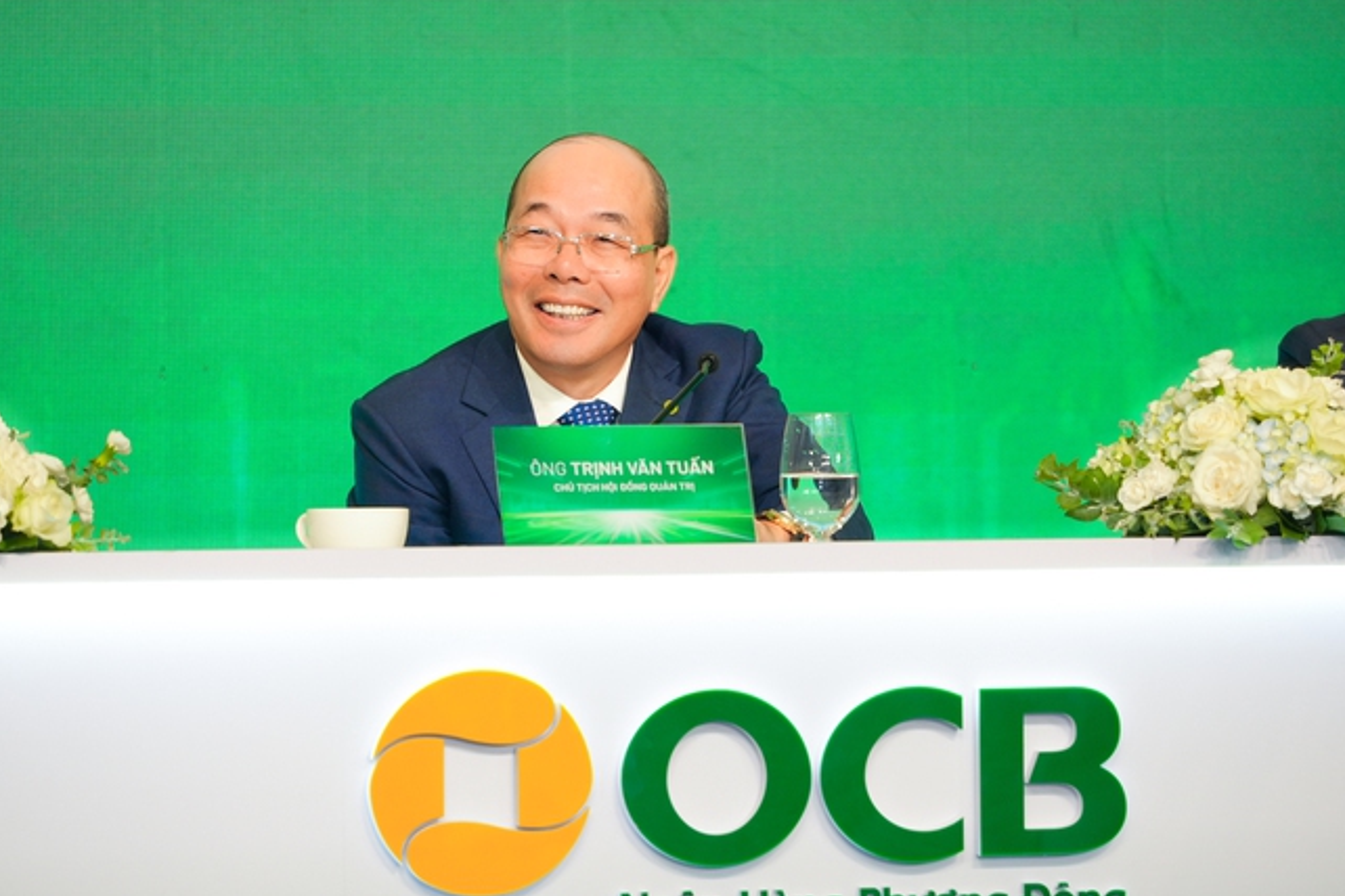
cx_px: 618
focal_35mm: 249
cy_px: 480
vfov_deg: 5.5
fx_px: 9302
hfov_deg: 8.3
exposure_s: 1/200
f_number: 3.2
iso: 640
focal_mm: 153
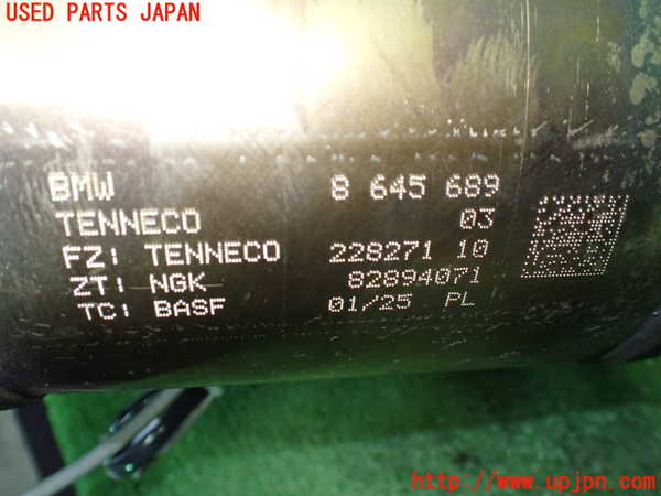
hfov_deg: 60.0
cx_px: 330
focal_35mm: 30
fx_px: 573
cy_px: 248
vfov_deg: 46.8
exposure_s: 1/80
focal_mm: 5.4
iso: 800
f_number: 2.3
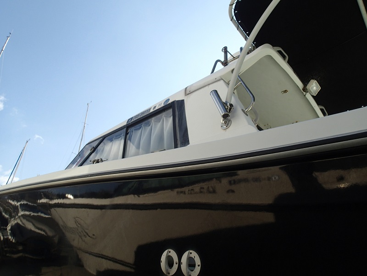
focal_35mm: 25
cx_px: 184
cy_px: 138
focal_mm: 4.5
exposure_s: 1/200
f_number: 8
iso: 100
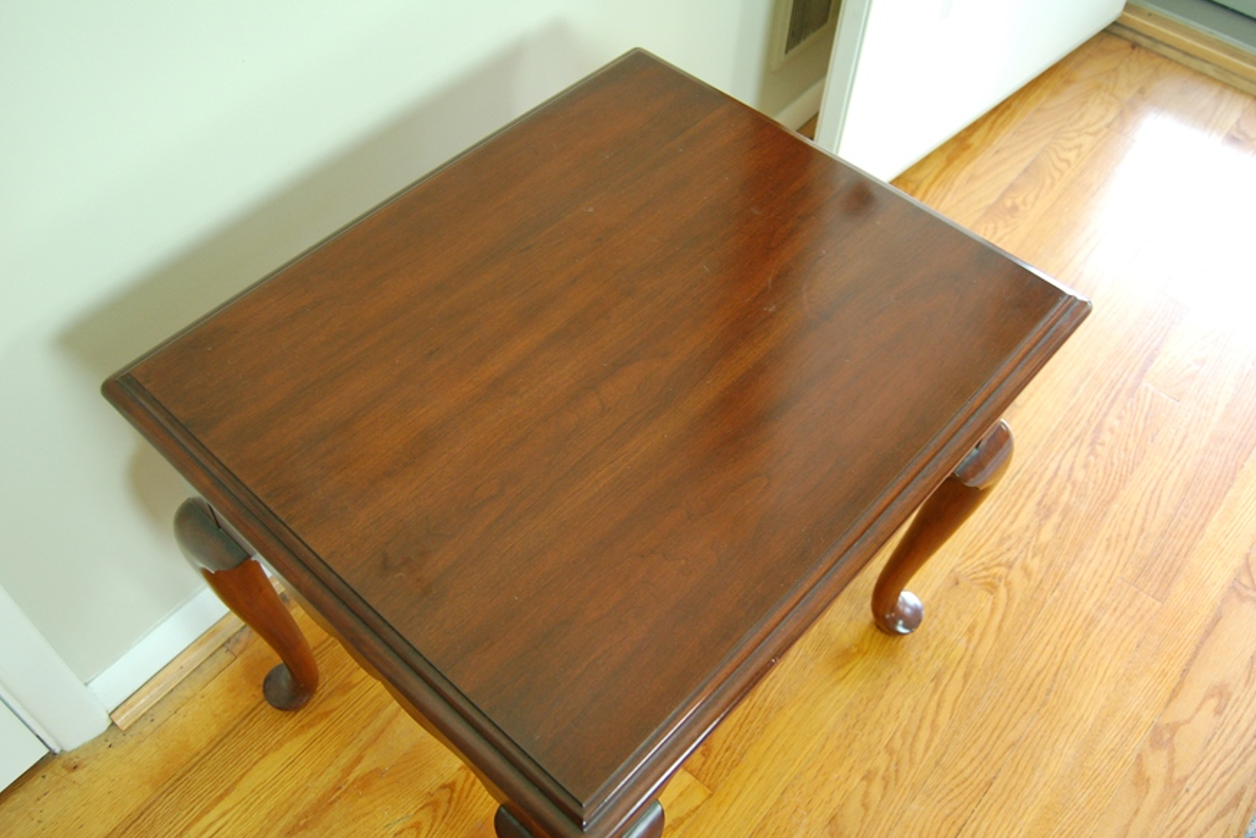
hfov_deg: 60.3
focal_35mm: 31
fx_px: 1082
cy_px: 410
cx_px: 619
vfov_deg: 42.4
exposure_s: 1/15
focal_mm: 20
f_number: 3.8
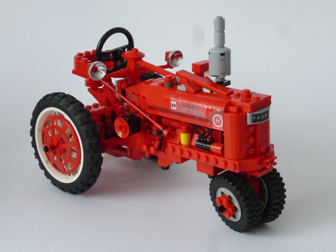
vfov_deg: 14.2
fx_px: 1009
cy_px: 126
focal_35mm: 104
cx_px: 168
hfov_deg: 18.9
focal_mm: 18.7
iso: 400
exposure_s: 1/50
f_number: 5
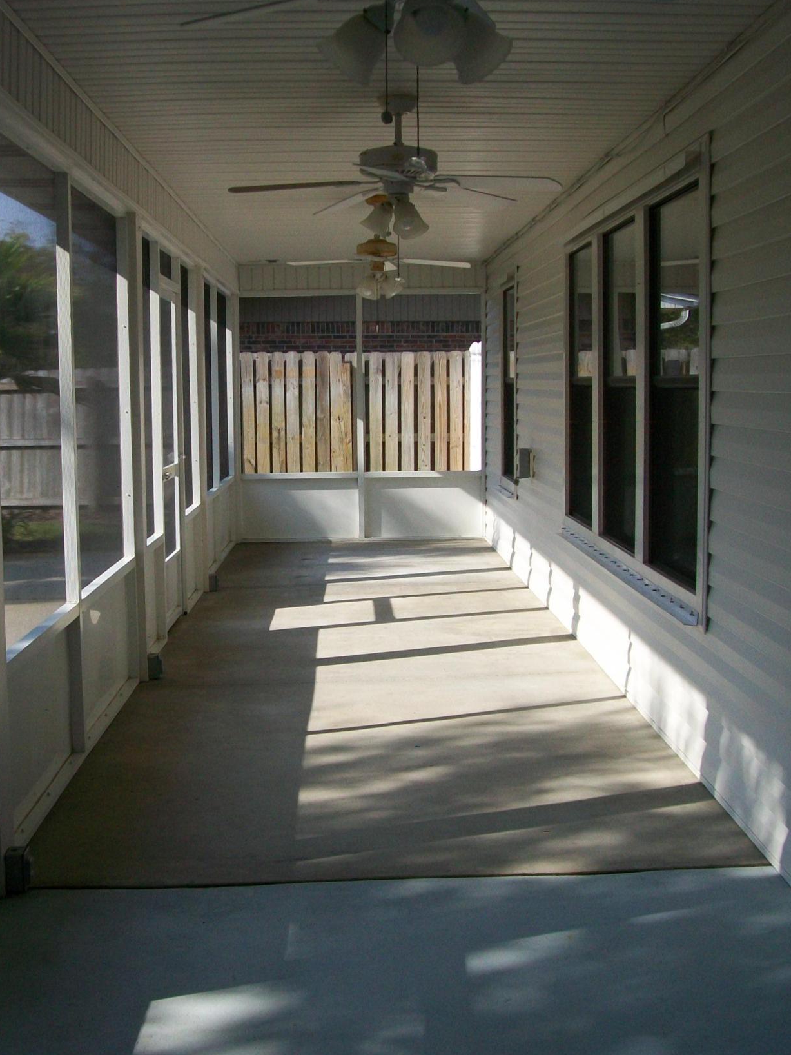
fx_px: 1341
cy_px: 562
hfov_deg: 32.9
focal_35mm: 44
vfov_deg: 42.9
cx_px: 382
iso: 64
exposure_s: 1/640
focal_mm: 6
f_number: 2.7
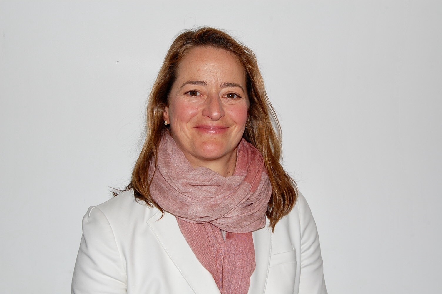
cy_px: 147
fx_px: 699
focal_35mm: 57
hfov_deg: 35.1
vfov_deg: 23.7
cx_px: 221
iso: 400
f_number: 11
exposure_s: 1/500
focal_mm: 38
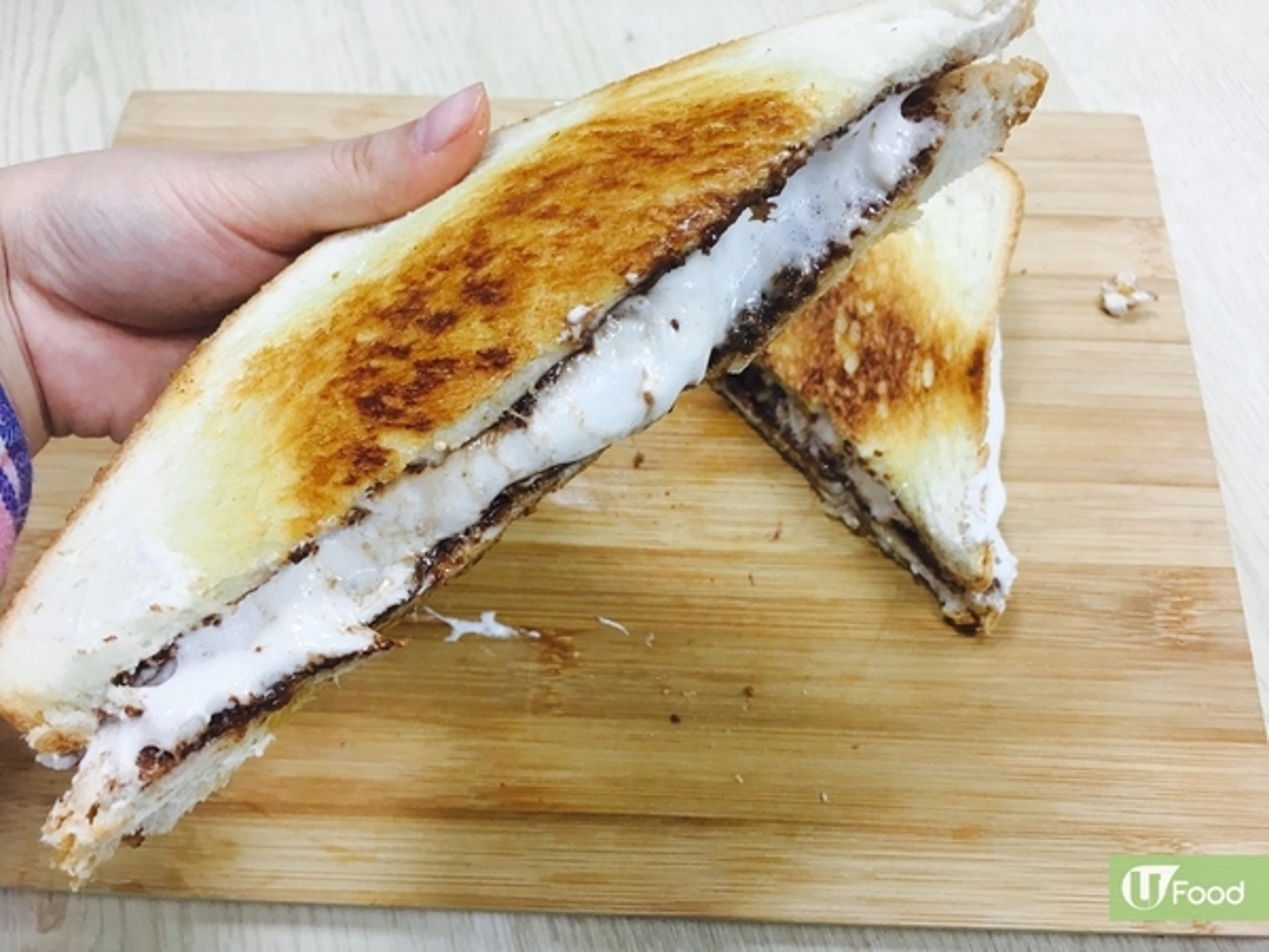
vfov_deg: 48.2
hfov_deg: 61.7
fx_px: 1063
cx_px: 634
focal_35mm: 29
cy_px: 476
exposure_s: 1/33
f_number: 2.2
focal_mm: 4.15
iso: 40
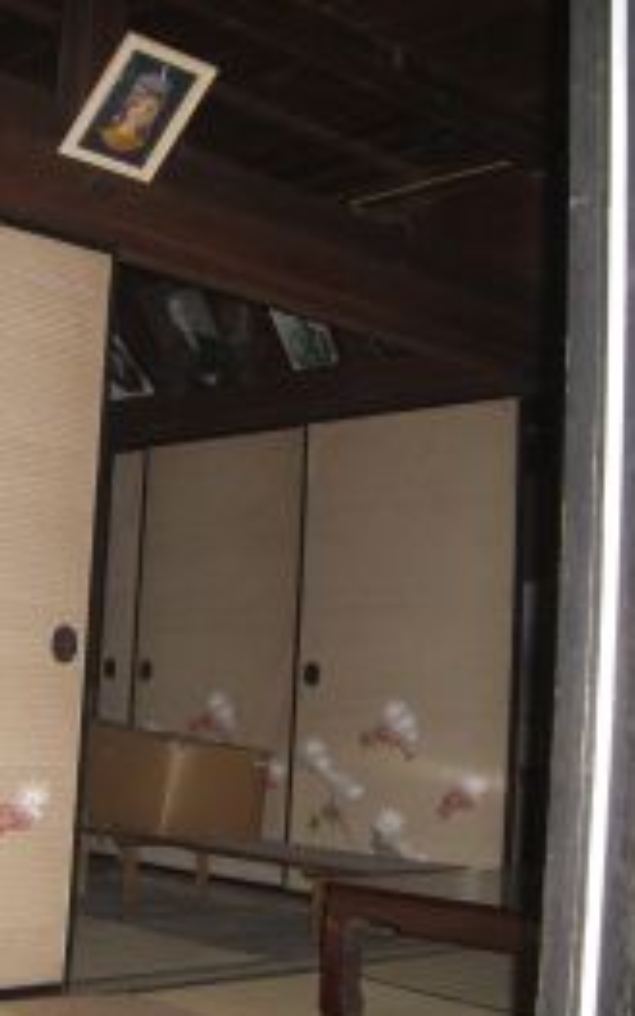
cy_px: 512
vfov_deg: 36.9
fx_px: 1523
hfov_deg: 23.3
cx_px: 169
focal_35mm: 55
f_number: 2.7
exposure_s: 1/60
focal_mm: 6.2
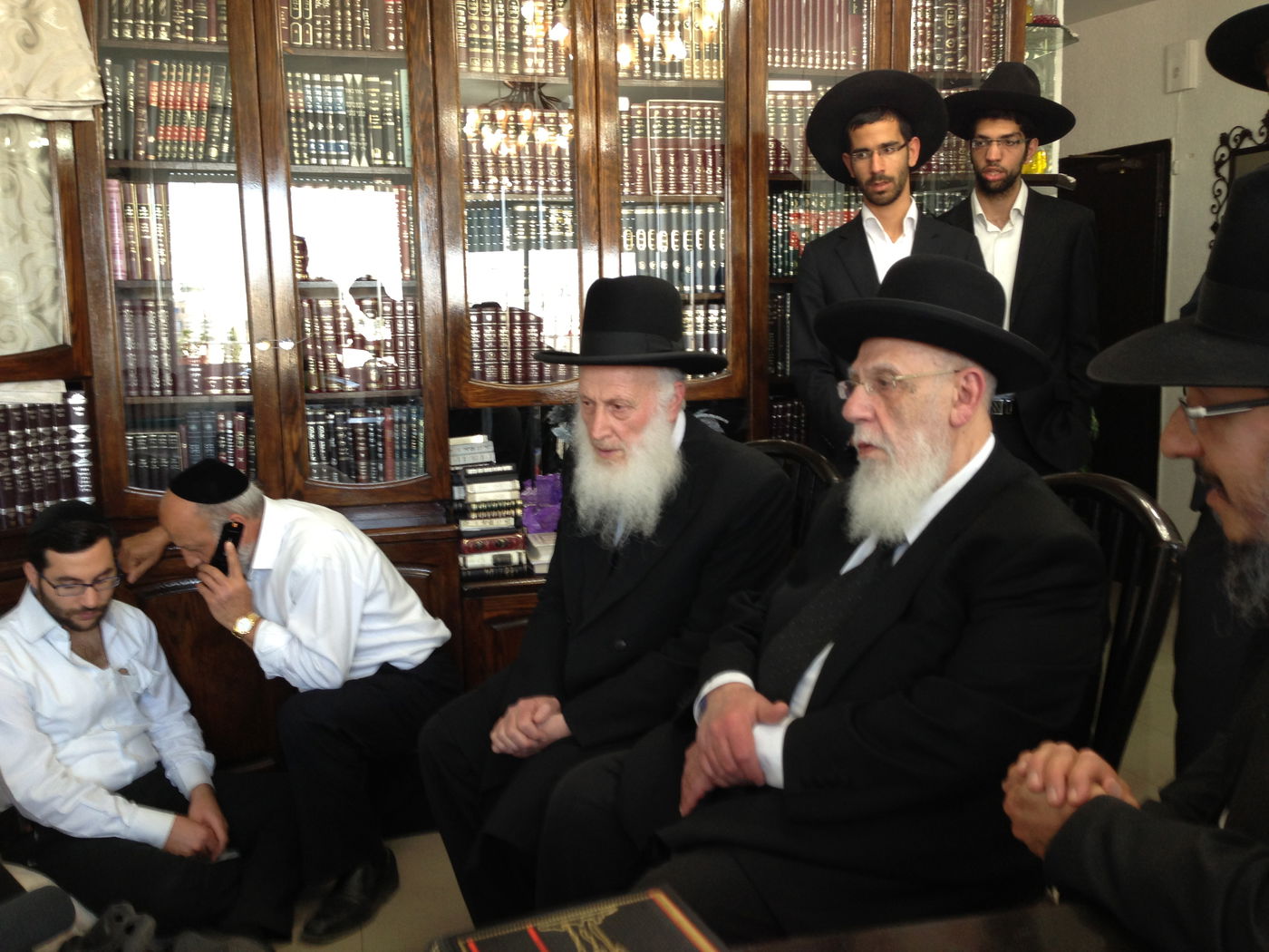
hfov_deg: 55.4
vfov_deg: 42.9
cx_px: 634
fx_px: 1210
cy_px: 476
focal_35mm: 33
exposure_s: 1/20
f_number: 2.4
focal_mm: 4.13
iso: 64
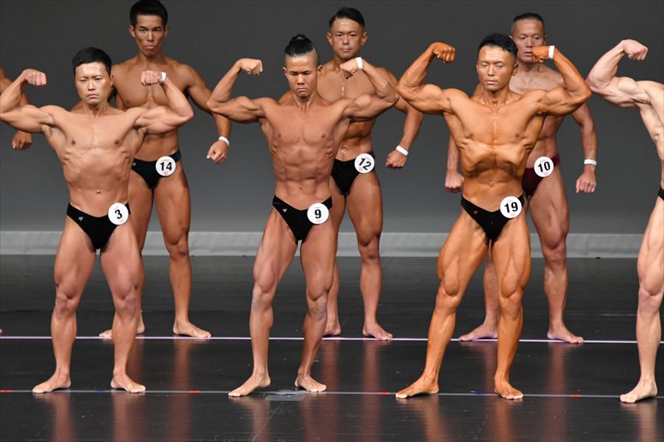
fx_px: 5807
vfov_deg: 4.4
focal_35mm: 315
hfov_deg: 6.5
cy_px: 221
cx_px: 332
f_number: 5.6
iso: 4000
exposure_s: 1/400
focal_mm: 210
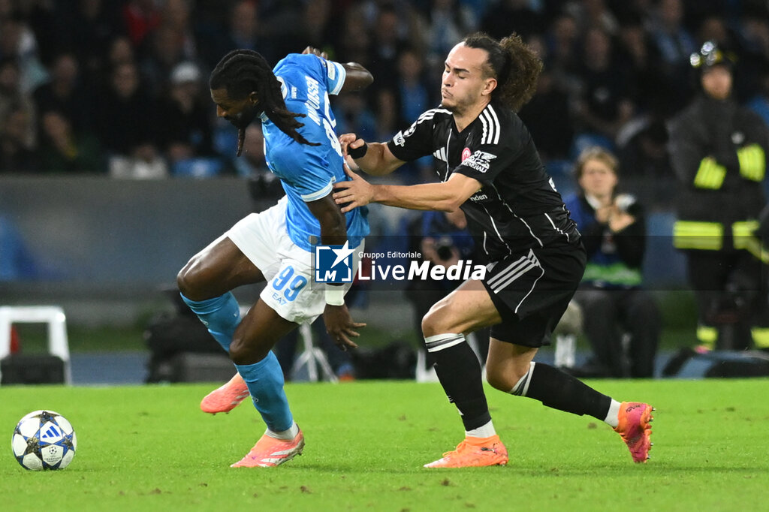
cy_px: 256
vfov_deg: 3.1
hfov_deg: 4.6
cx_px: 384
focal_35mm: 450
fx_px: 9609
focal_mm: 300
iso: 2500
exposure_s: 1/1000
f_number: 4
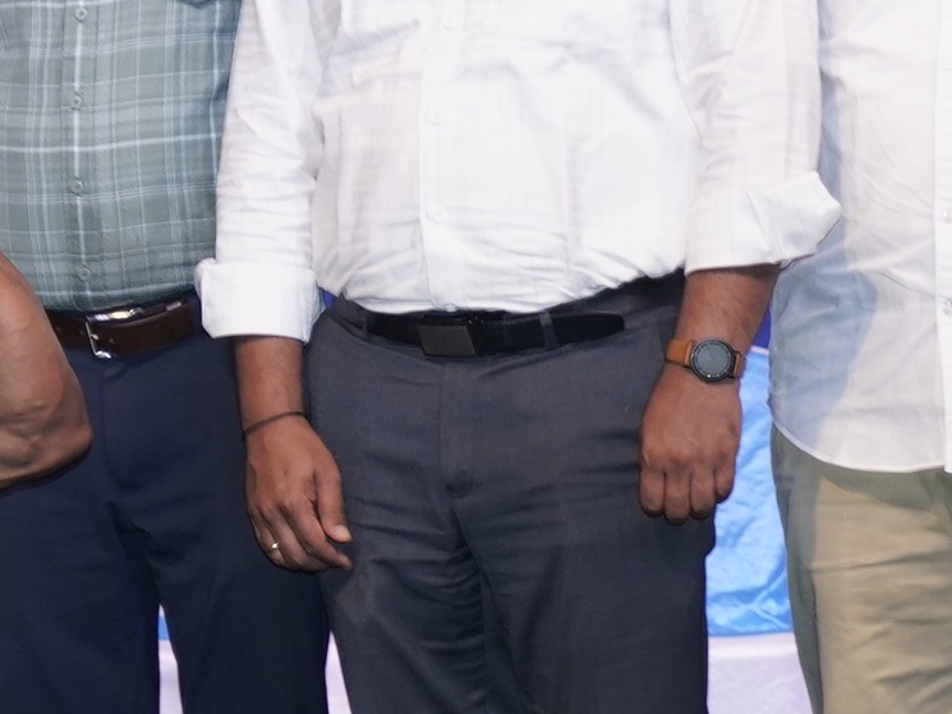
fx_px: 9545
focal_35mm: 347
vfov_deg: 4.3
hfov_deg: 5.5
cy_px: -226
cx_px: -1169
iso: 400
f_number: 4
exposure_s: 1/160
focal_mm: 52
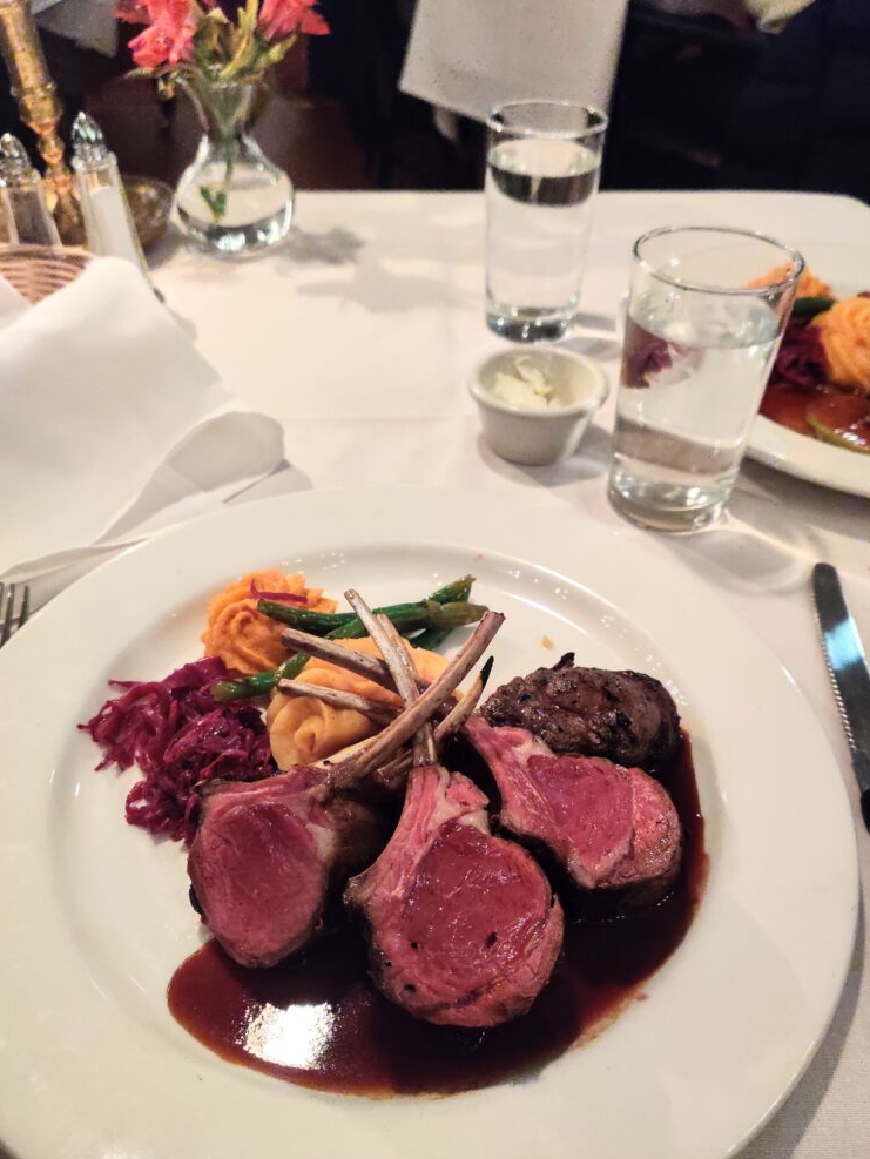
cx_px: 438
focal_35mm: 28
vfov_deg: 63.4
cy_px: 593
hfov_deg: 49.8
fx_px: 938
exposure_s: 1/17
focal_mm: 4.75
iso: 1000
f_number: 1.65
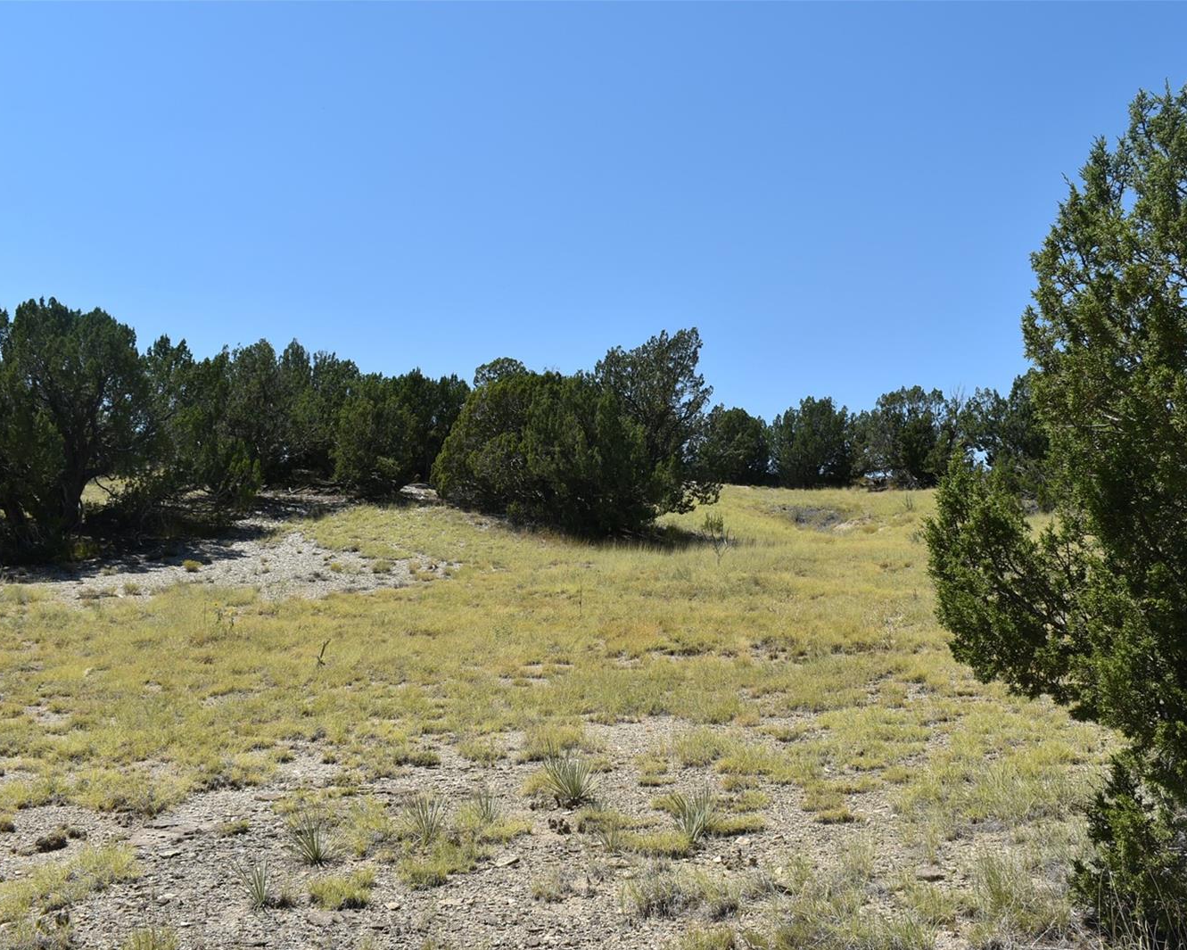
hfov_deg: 50.8
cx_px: 646
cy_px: 476
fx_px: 1249
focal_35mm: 36
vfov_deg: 41.6
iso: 100
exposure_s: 1/320
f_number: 9
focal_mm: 21
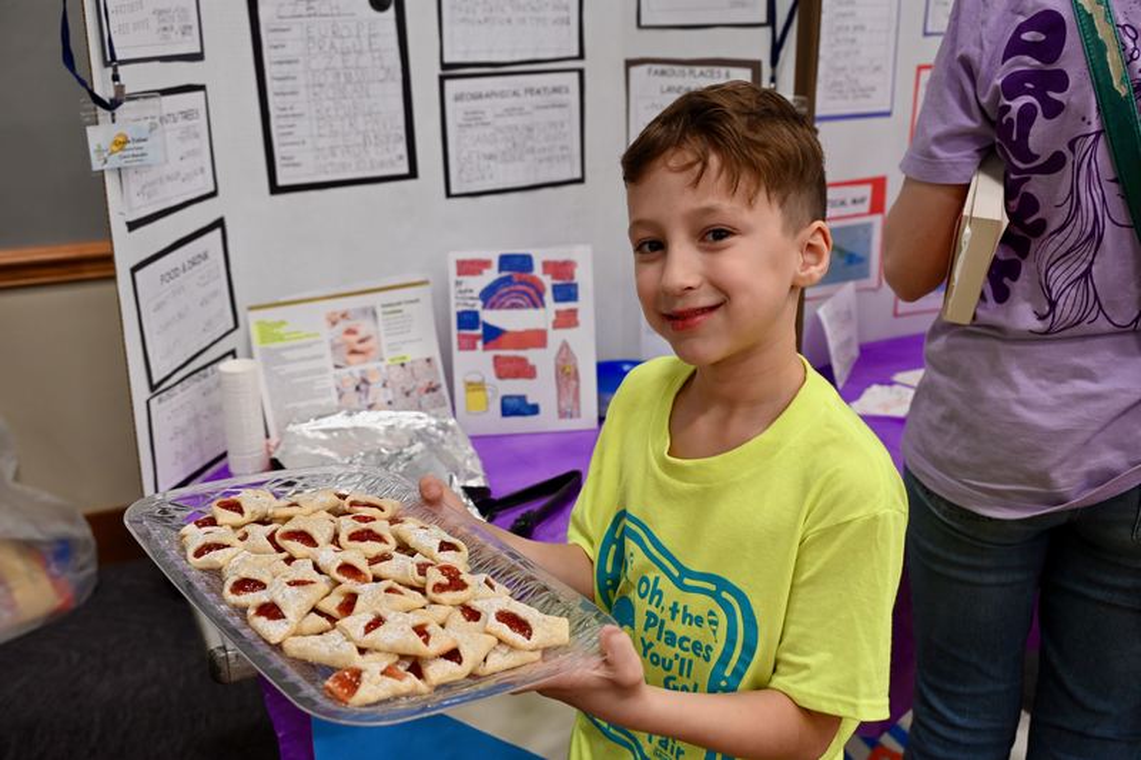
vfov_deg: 35.9
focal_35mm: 37
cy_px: 380
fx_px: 1172
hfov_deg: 51.9
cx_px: 570
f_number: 5
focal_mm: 37
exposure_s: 1/60
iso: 1250
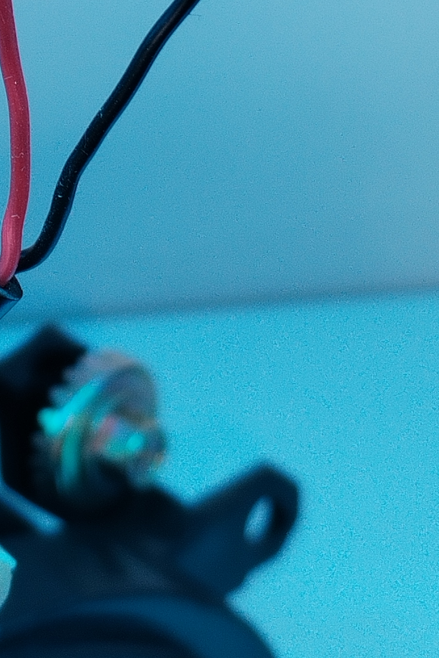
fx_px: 2231
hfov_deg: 11.1
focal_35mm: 122
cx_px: 5
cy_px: -57
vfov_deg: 16.3
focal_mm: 4.75
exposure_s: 1/120
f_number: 1.8
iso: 206
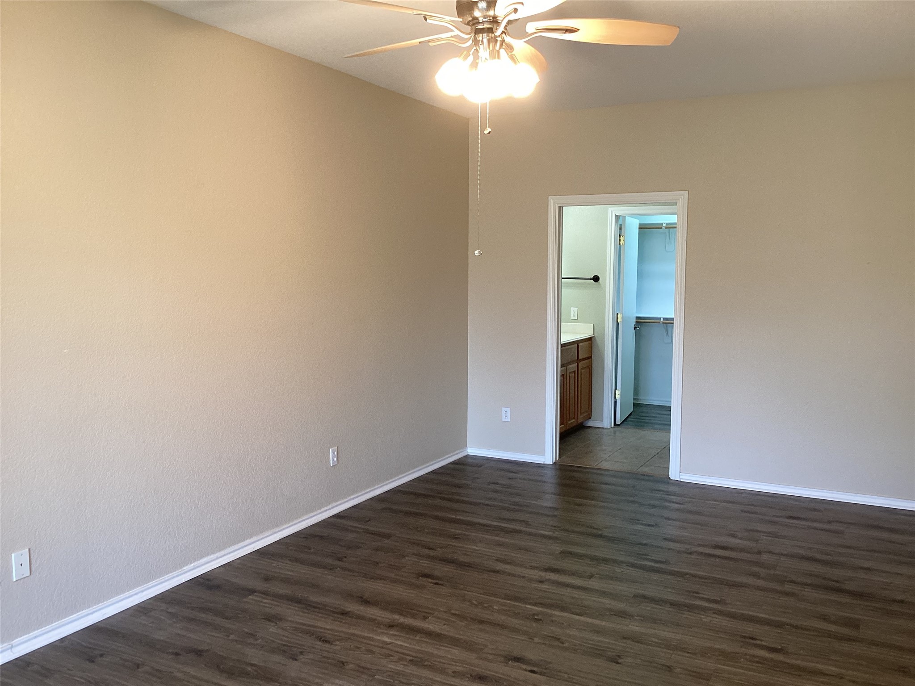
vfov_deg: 45.4
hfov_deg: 58.4
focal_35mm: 31
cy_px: 343
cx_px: 458
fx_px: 819
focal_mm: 3.3
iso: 125
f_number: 2.4
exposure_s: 1/50
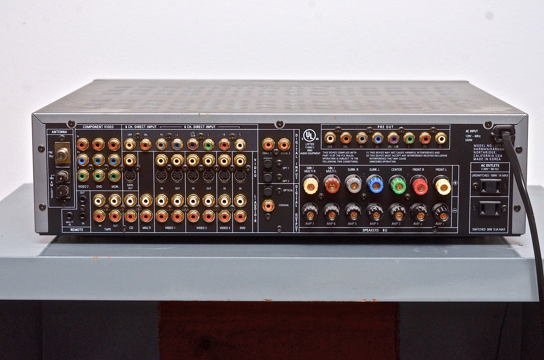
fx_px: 1244
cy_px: 180
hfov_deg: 24.7
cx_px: 272
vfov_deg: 16.5
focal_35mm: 82
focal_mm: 55
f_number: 8
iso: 800
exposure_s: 1/125
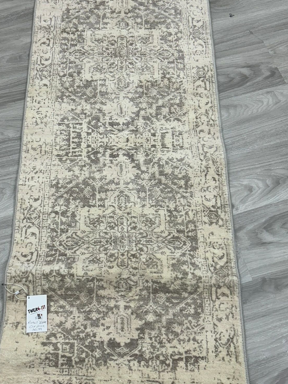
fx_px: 399
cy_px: 187
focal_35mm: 36
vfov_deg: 51.4
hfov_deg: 39.5
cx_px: 121
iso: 40
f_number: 1.5
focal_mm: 5.7
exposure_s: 1/120
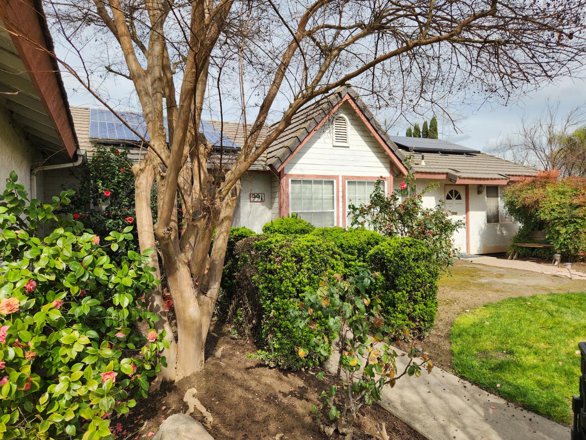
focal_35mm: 23
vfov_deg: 58.9
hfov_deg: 73.9
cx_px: 293
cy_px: 220
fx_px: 389
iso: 20
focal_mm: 5.4
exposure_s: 1/1235
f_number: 1.8
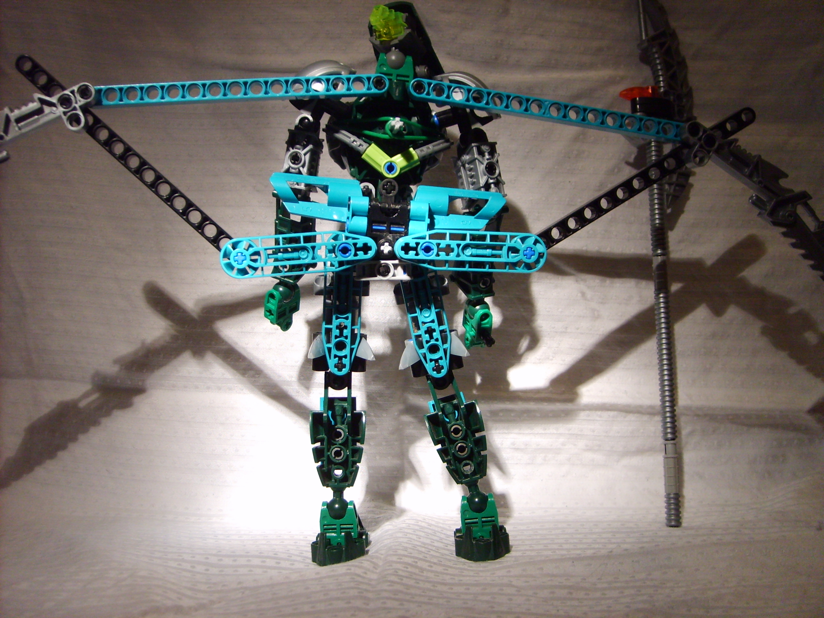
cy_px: 309
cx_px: 412
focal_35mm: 35
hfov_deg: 52.6
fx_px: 833
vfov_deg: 40.7
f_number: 2.8
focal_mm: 5.8
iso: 133
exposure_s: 1/30
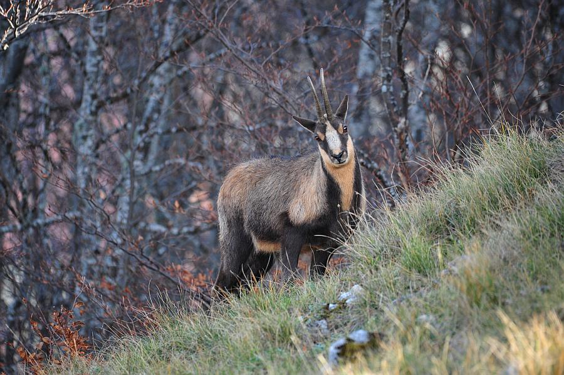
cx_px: 282
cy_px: 188
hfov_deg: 4.1
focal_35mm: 500
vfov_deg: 2.7
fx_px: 7829
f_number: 8
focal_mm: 500
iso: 1000
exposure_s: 1/250
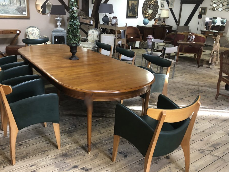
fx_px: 212
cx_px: 105
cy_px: 85
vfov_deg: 44.2
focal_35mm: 32
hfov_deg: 56.7
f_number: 1.8
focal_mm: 4
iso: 100
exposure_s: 1/17
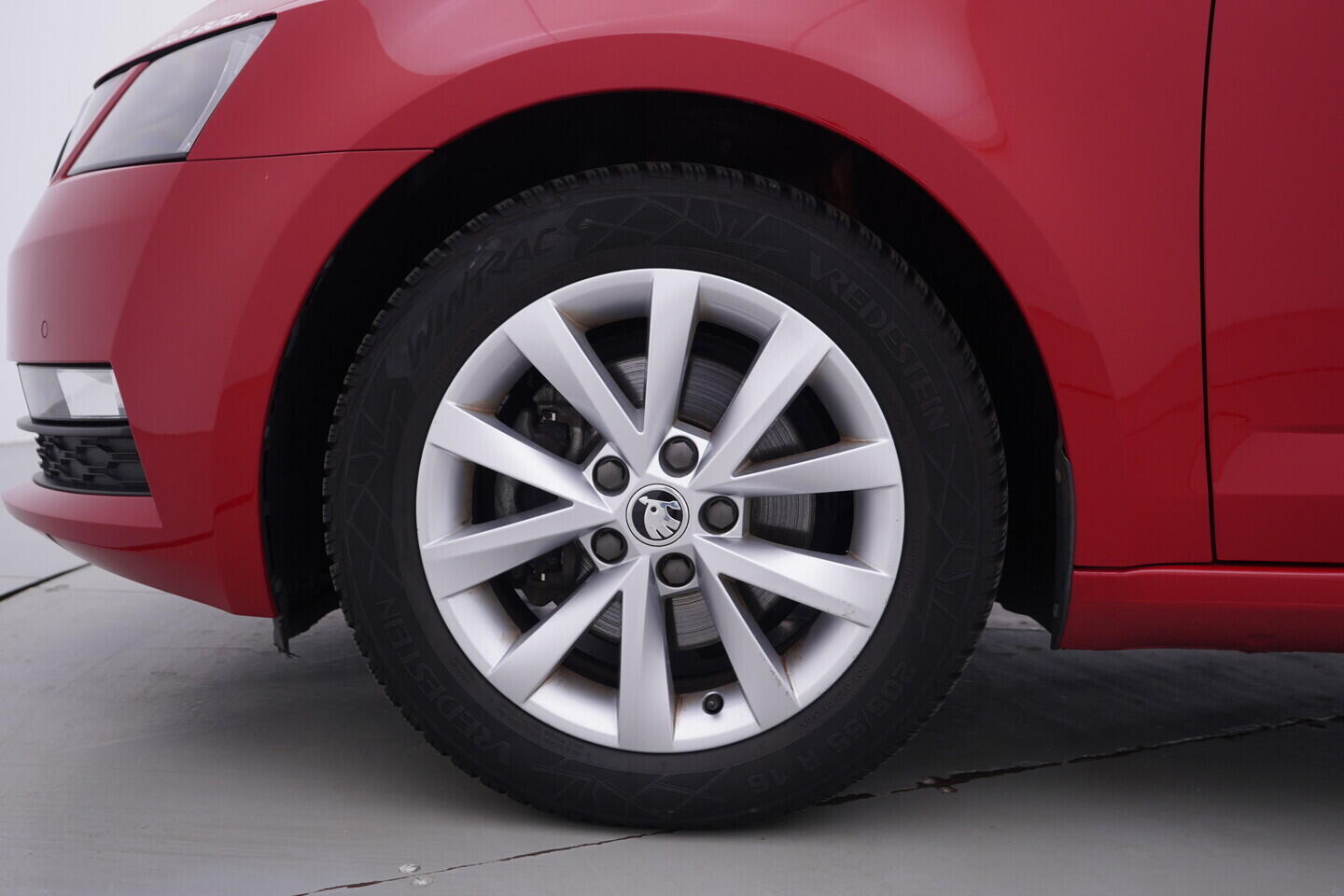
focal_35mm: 36
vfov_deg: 36.9
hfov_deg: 53.1
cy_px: 448
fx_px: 1344
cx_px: 672
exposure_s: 1/80
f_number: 4
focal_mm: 24
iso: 125
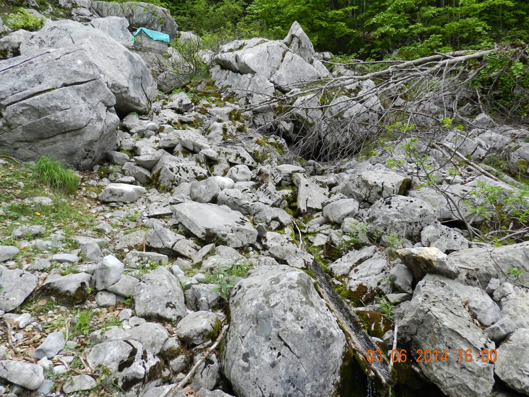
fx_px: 351
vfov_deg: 58.9
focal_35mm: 23
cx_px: 264
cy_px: 198
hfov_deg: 73.9
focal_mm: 4
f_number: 3.4
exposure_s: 1/250
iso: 160
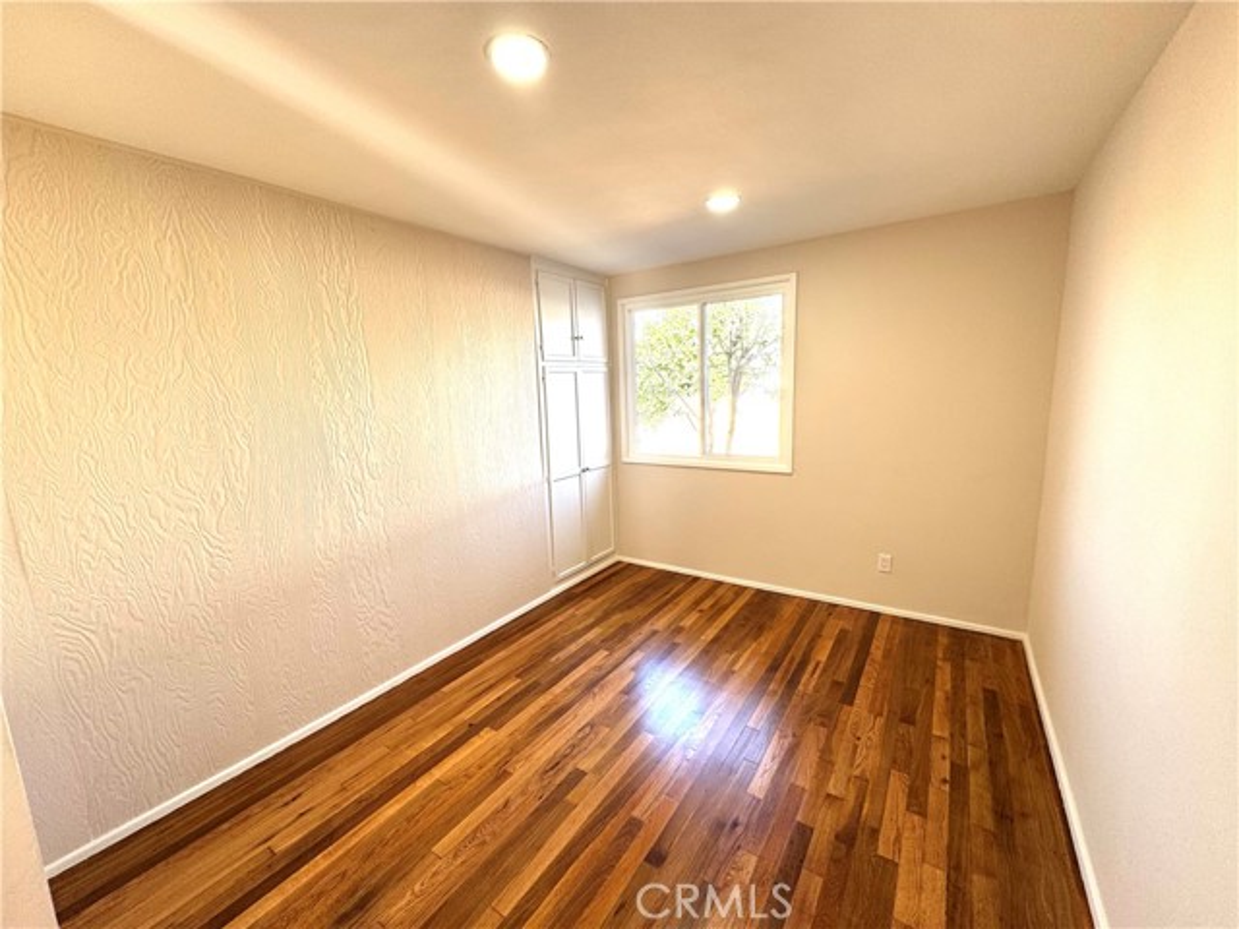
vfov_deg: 85.7
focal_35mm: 14
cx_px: 620
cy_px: 464
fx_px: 501
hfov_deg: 102.1
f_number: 2.2
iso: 64
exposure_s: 1/99
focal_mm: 2.22
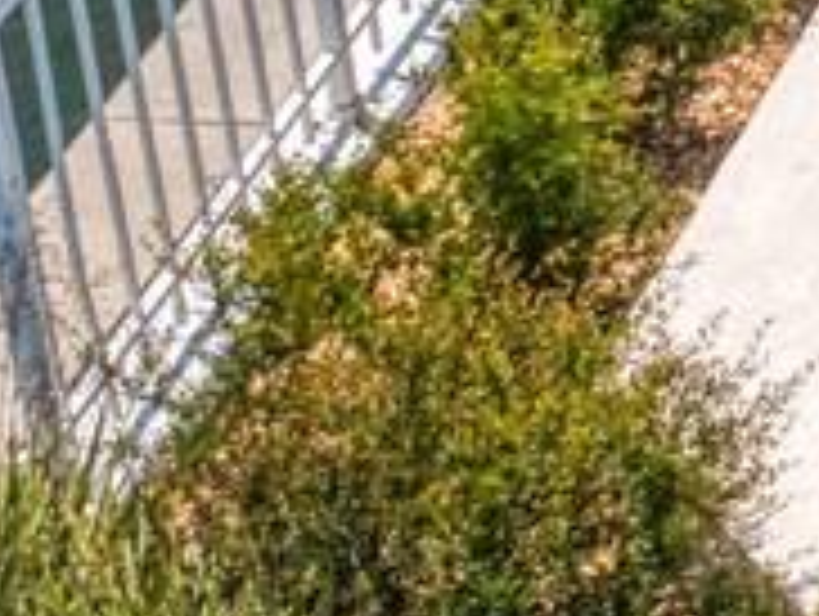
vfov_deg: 5.8
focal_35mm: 236
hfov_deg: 7.2
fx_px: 5591
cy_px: -1351
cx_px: 2696
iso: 100
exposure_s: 1/800
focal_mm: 10.26
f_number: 7.1
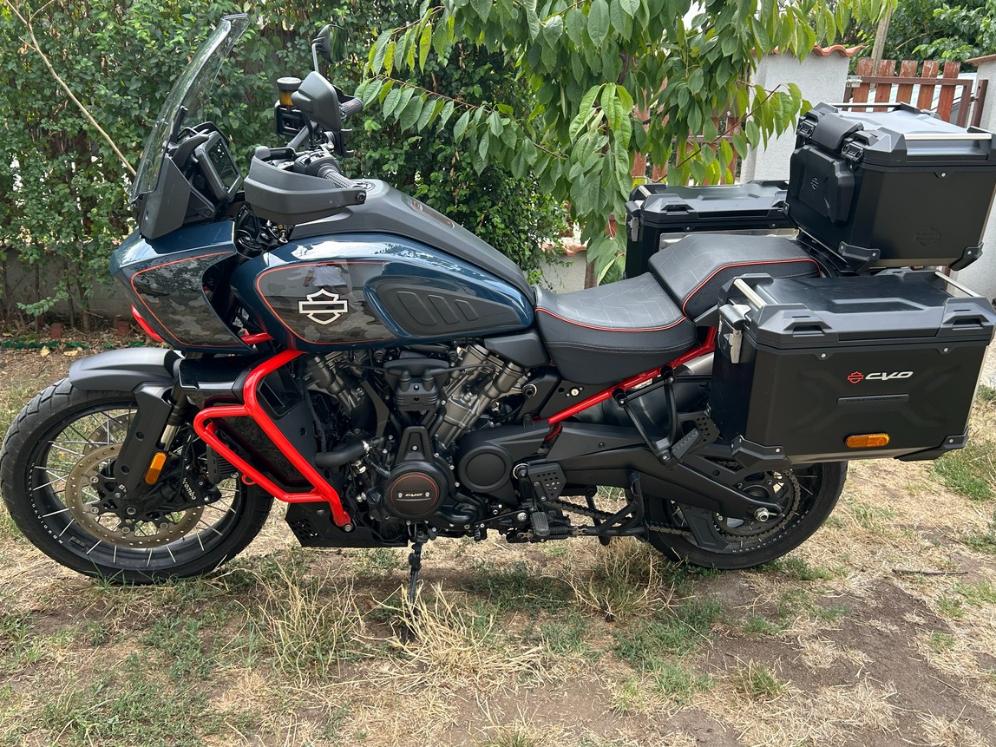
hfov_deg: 61.6
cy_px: 341
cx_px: 519
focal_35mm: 29
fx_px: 834
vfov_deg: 48.2
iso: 50
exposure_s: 1/518
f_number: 1.5
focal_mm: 5.7
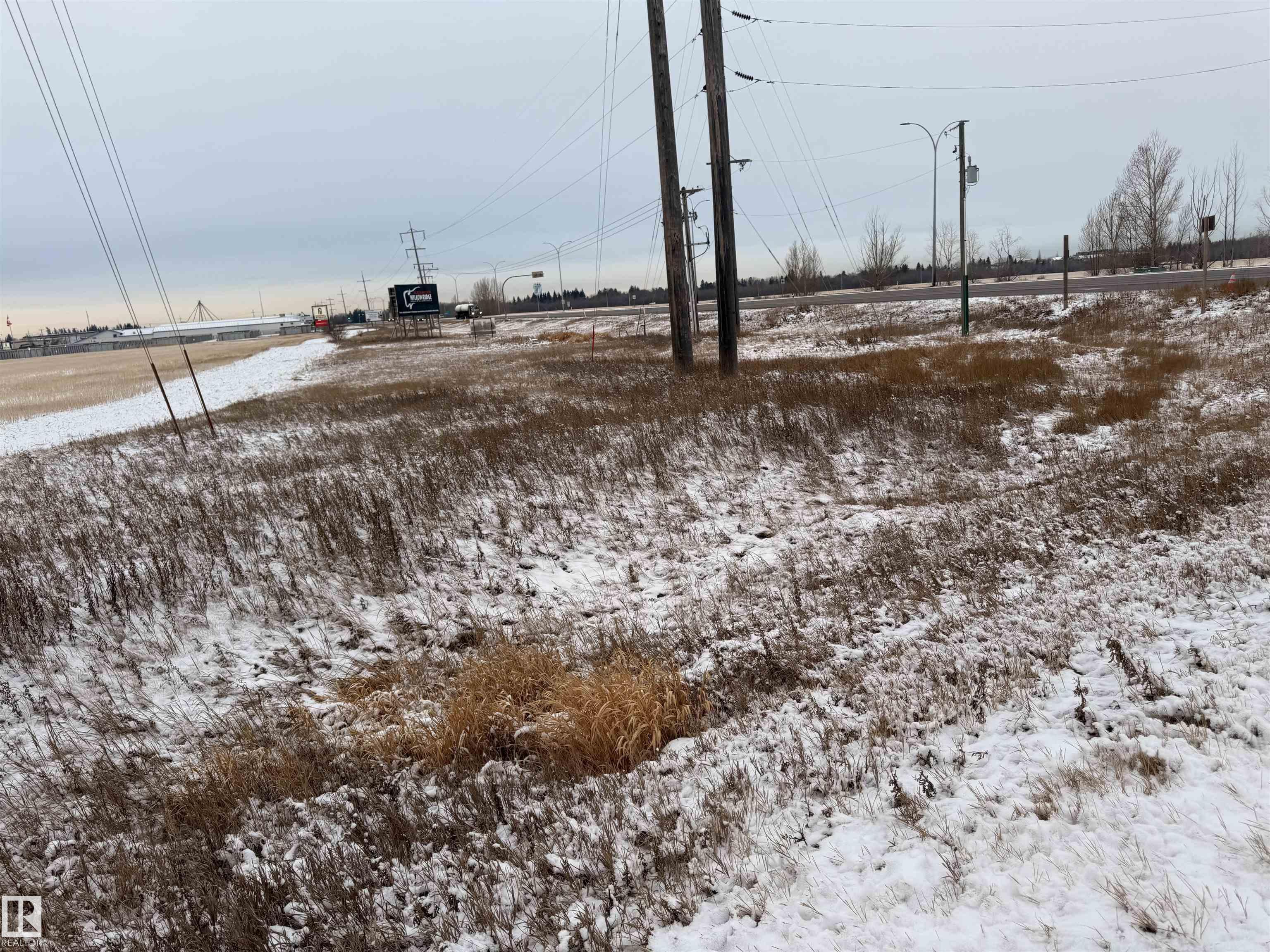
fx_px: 881
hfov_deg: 71.6
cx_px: 635
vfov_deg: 56.8
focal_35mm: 24
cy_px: 476
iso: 80
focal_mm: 6.76
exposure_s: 1/563
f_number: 1.78
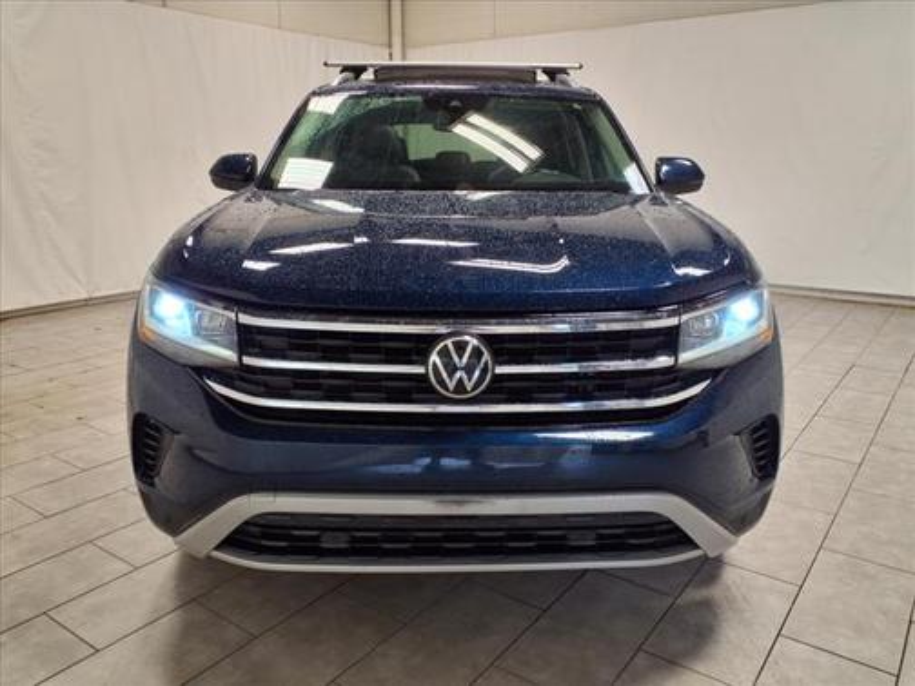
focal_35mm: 27
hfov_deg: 65.3
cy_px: 343
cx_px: 458
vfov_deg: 51.4
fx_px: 714
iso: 40
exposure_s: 1/120
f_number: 1.9
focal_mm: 3.58
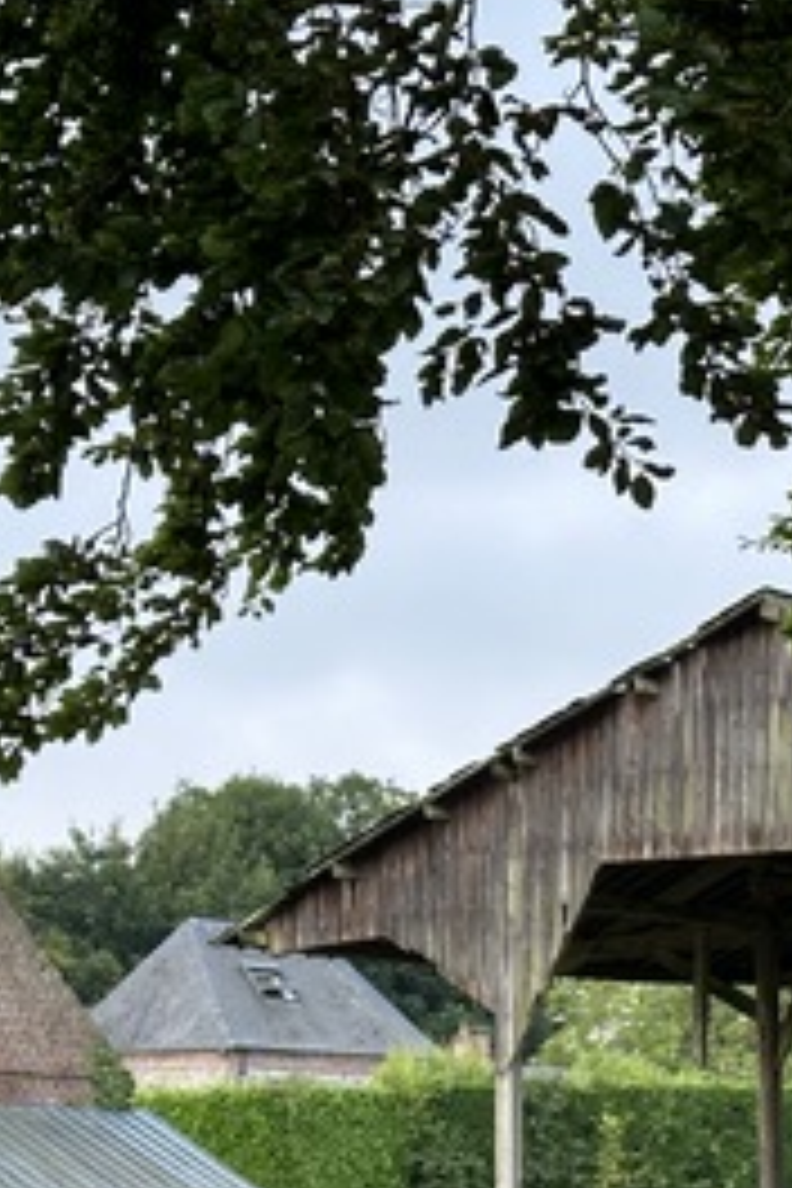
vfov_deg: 16.7
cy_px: 1044
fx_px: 3993
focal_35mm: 121
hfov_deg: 11.2
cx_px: 855
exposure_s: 1/830
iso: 64
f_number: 1.78
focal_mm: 6.86
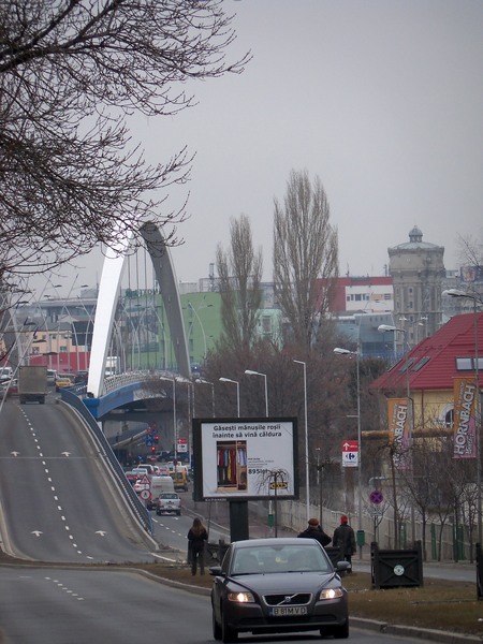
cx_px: 242
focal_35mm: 286
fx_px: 5321
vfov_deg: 6.9
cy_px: 322
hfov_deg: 5.2
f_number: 4.5
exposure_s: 1/320
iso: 80
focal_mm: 50.6
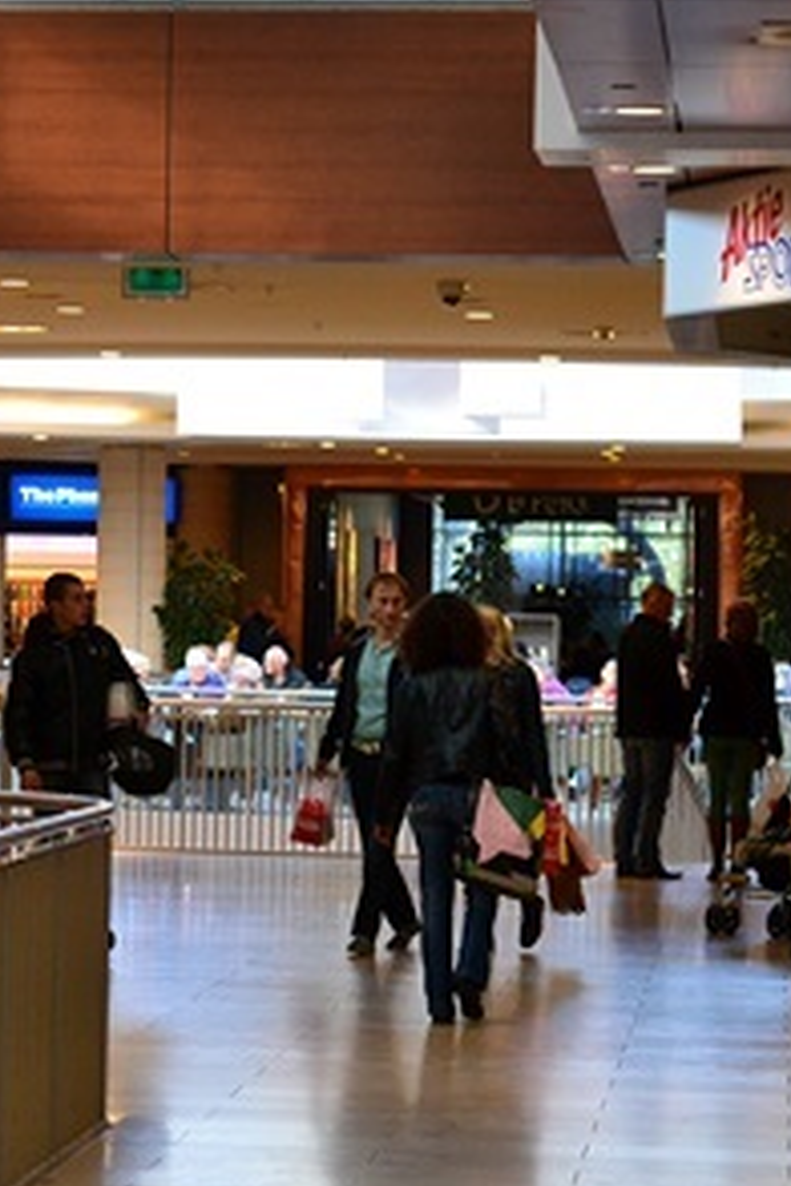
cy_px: 561
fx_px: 5042
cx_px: -270
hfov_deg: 8.8
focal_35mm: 153
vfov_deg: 13.4
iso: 1600
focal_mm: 50
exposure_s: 1/500
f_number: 3.5
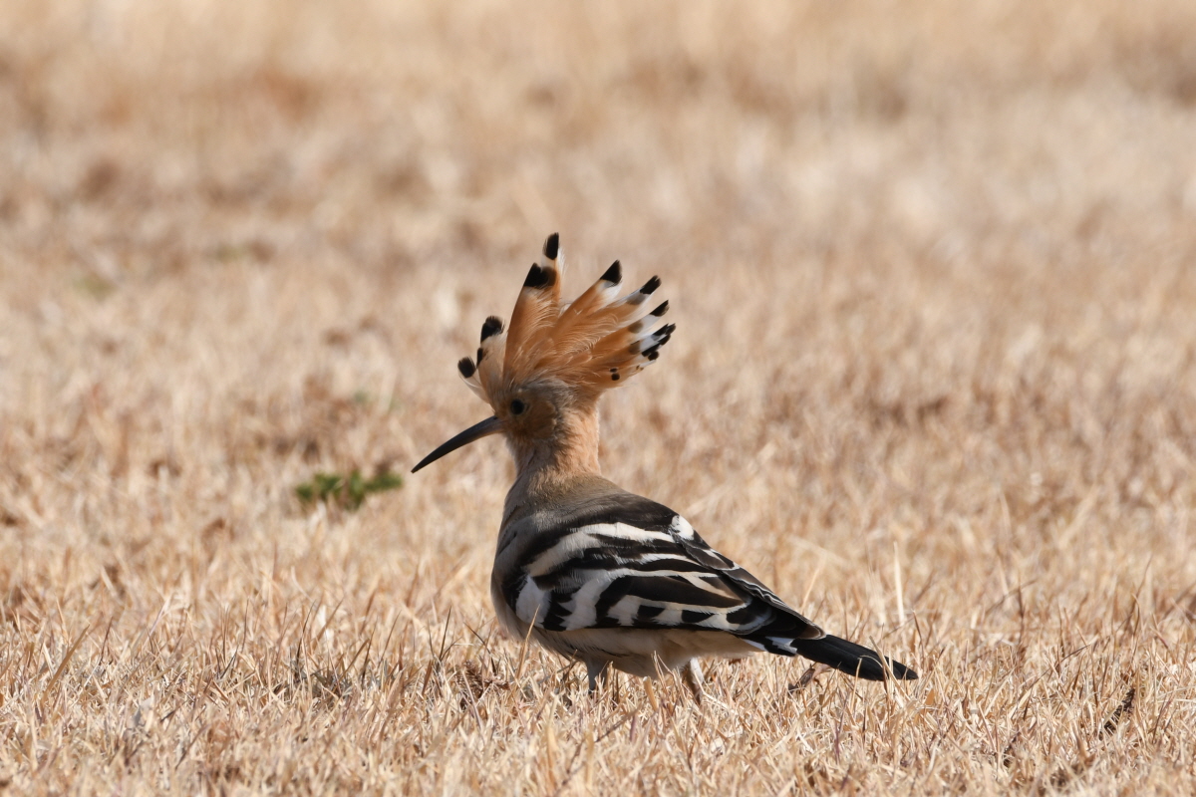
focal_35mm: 500
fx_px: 16610
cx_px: 598
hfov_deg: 4.1
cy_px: 398
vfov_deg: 2.7
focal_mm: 500
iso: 200
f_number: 13
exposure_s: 1/200
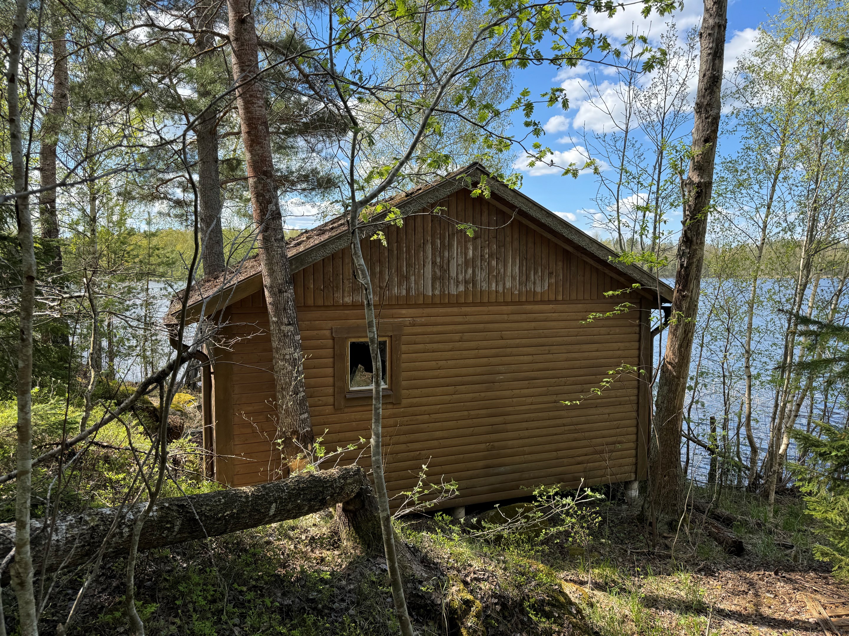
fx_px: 589
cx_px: 424
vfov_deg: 56.8
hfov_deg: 71.6
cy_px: 318
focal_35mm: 24
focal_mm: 6.76
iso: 80
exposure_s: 1/1215
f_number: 1.78
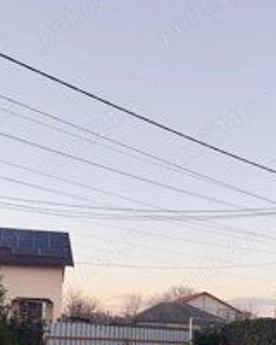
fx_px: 459
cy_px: 295
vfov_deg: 38.9
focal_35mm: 45
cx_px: 154
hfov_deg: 33.4
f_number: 1.65
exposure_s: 1/100
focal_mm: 6.14
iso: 100
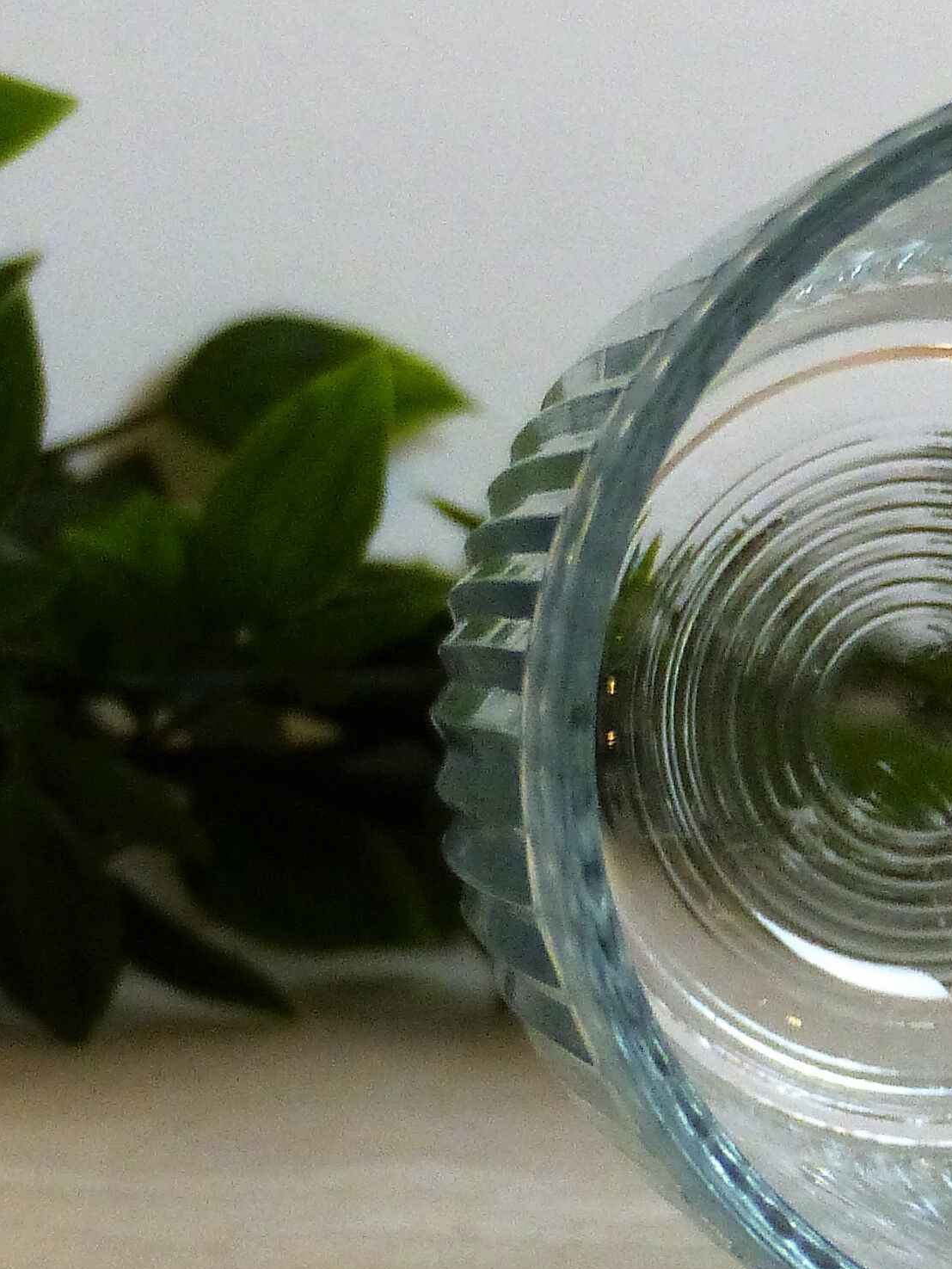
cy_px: 674
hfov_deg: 3.2
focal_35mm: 469
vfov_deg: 4.2
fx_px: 17190
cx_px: 1248
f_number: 2.8
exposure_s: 1/80
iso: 320
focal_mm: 28.3
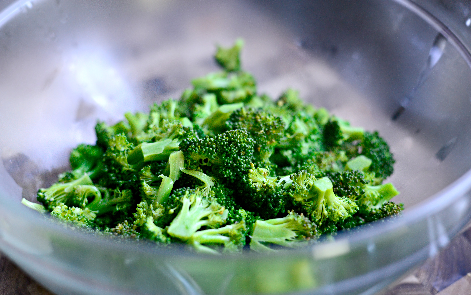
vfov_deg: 25.3
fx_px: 655
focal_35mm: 51
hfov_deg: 39.6
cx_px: 236
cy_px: 155
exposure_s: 1/125
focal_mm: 50
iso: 1100
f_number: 2.8
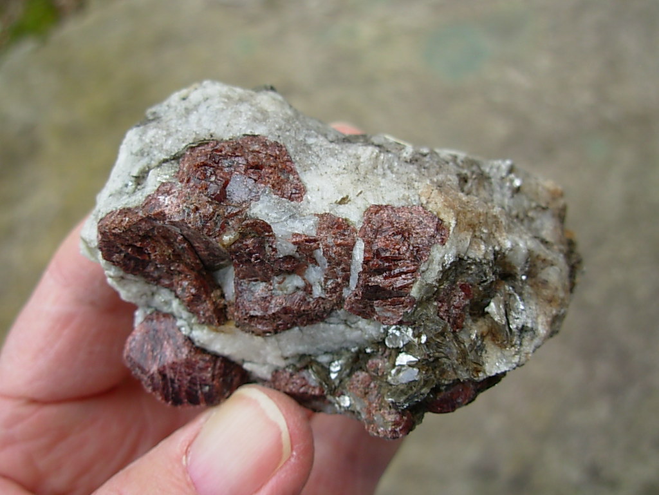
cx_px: 330
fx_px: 723
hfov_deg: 49.0
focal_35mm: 38
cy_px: 248
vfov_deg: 37.7
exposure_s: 1/323
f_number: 2.9
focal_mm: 6.3
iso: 50
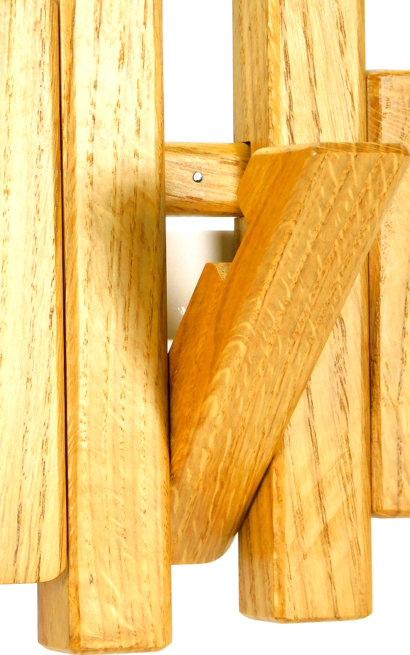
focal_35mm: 190
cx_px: 62
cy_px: 327
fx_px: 3397
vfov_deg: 11.0
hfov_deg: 6.9
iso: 125
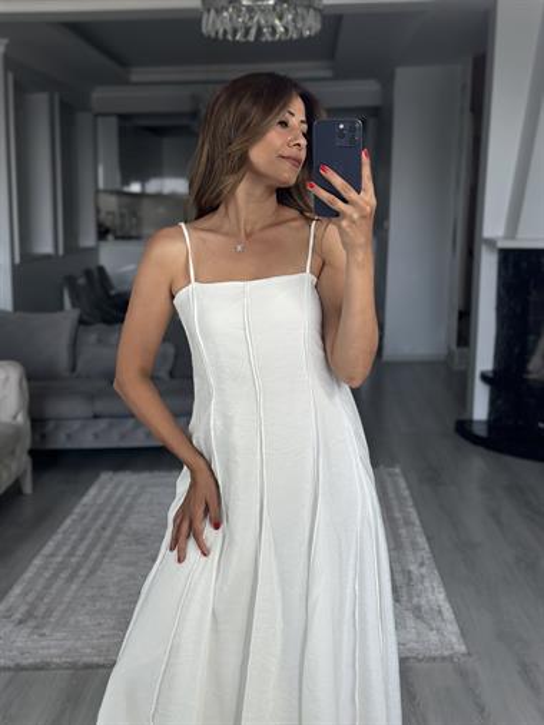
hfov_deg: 30.3
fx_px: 1005
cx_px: 272
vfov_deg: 39.6
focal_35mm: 48
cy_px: 362
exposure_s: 1/135
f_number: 1.78
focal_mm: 6.86
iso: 64
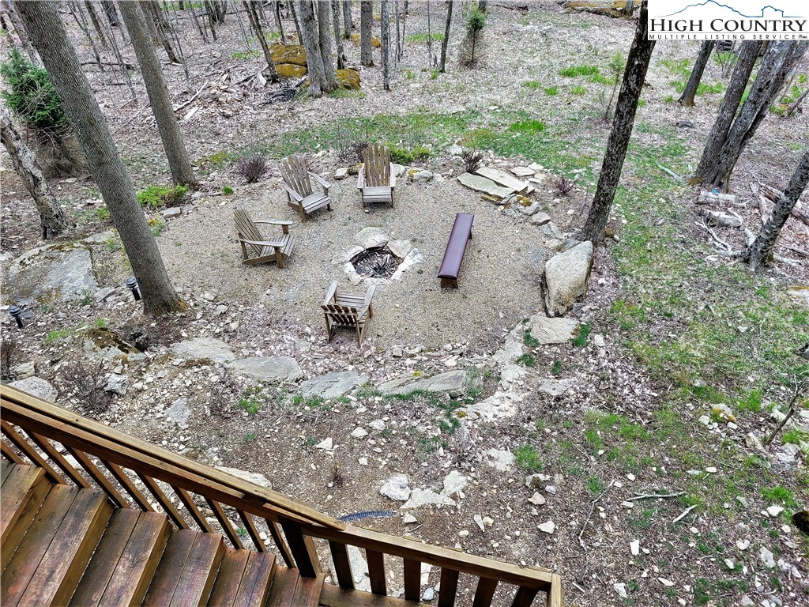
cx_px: 404
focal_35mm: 26
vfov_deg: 53.1
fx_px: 608
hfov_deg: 67.3
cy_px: 304
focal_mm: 5.4
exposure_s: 1/357
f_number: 1.8
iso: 40
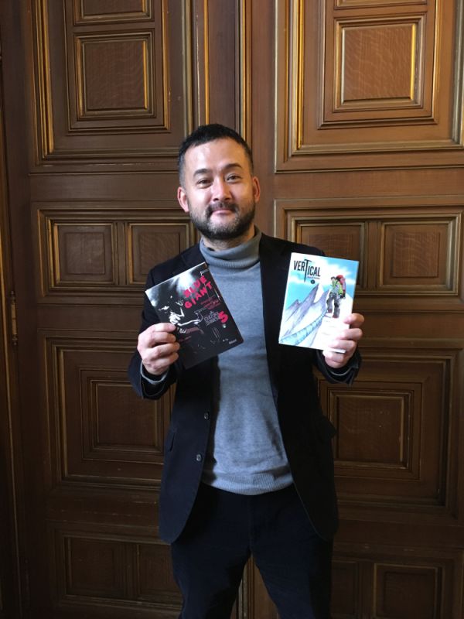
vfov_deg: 61.7
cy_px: 310
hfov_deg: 48.2
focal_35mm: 29
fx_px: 518
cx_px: 232
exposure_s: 1/20
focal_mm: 4.15
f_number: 2.2
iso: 200
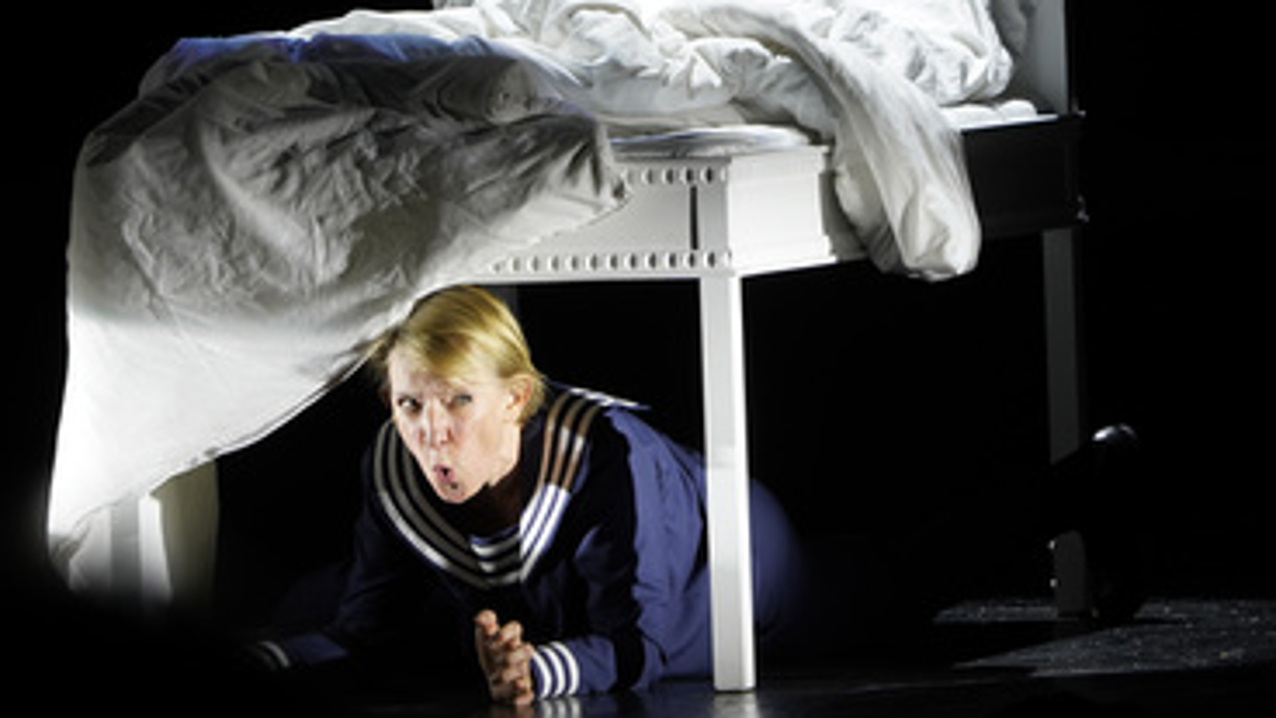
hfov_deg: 5.2
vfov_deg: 2.9
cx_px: 511
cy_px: 277
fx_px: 14075
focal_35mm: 416
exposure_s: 1/400
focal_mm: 324
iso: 1600
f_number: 7.1
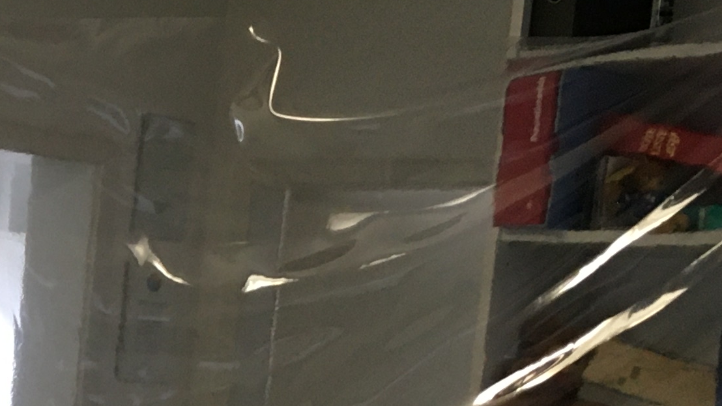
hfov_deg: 17.4
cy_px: 528
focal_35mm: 115
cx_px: -238
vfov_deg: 10.3
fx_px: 2201
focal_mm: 4.15
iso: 125
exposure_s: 1/33
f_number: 2.2
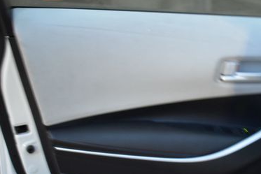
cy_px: 142
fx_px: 522
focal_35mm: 72
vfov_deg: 18.7
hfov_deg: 27.3
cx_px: 220
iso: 1600
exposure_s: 1/8
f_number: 4.2
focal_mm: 28
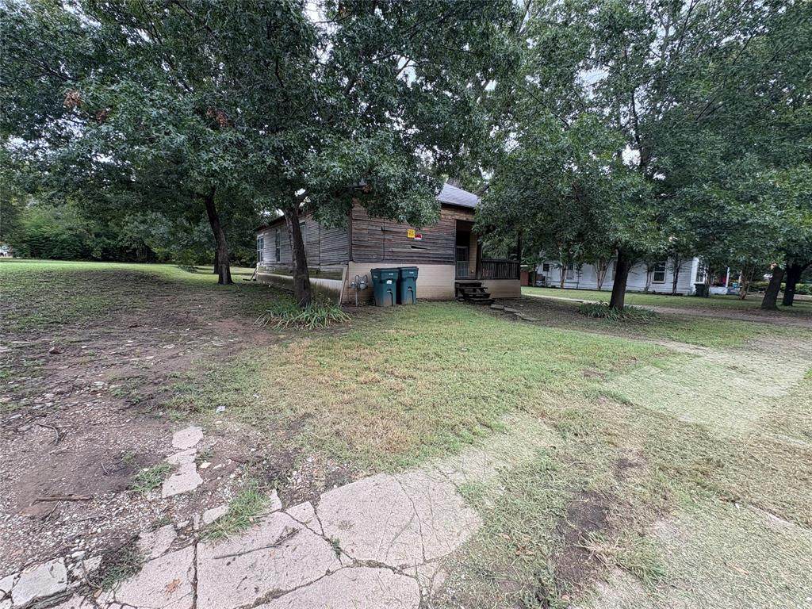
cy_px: 304
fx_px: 328
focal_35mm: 14
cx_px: 406
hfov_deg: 102.1
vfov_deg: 85.7
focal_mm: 2.22
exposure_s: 1/211
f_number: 2.2
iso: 40
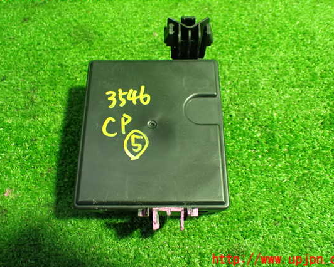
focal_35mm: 33
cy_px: 127
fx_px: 326
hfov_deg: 54.2
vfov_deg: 44.6
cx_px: 166
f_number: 2.3
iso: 800
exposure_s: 1/50
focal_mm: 5.4
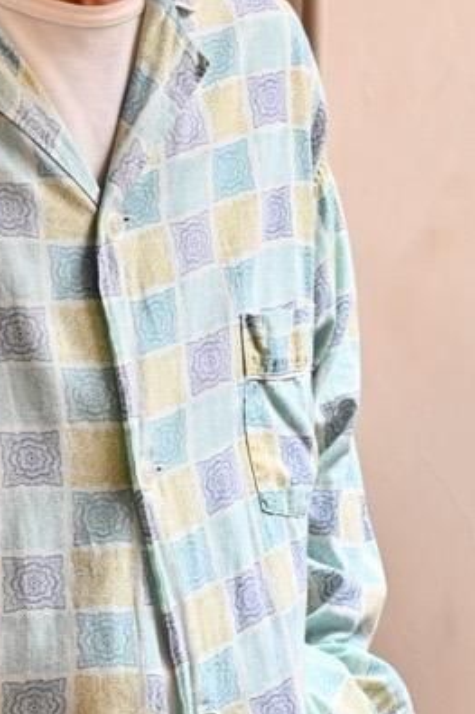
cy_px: 578
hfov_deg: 9.3
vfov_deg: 14.0
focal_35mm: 146
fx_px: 2892
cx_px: 2
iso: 4000
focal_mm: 60
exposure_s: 1/30
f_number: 6.3
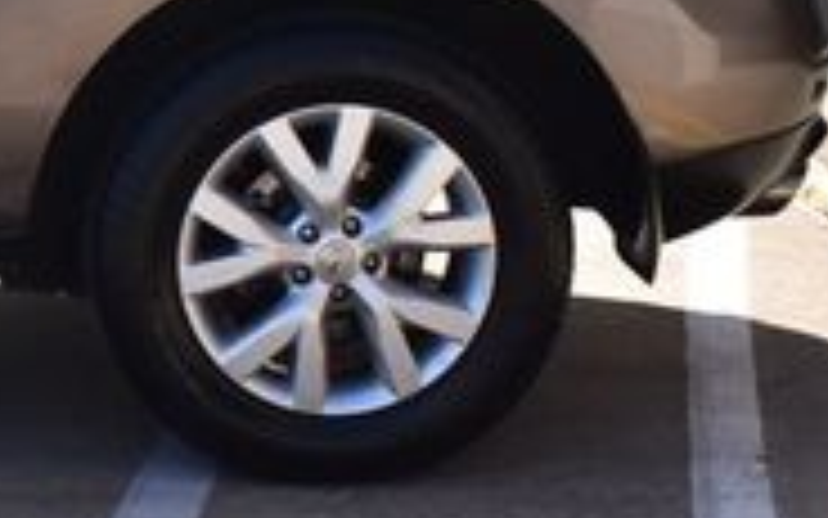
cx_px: -468
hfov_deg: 14.5
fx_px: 2996
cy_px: -77
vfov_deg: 9.8
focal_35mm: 133
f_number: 11
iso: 400
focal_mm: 25
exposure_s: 1/500
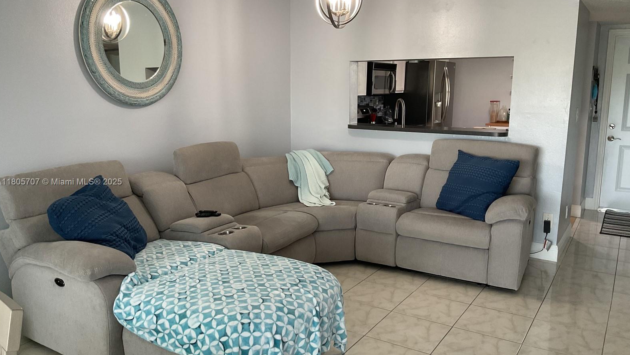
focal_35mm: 32
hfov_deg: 61.0
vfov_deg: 36.7
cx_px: 313
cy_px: 182
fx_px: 535
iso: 80
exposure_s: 1/60
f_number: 1.8
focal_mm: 3
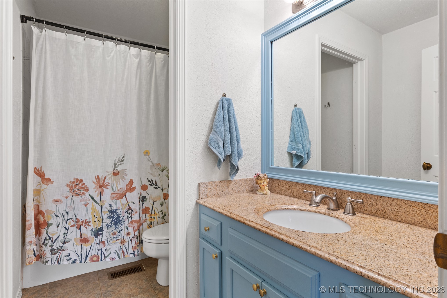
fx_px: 223
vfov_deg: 67.4
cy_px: 149
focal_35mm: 18
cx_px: 224
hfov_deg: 90.0
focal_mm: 18
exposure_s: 1/4
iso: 640
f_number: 11
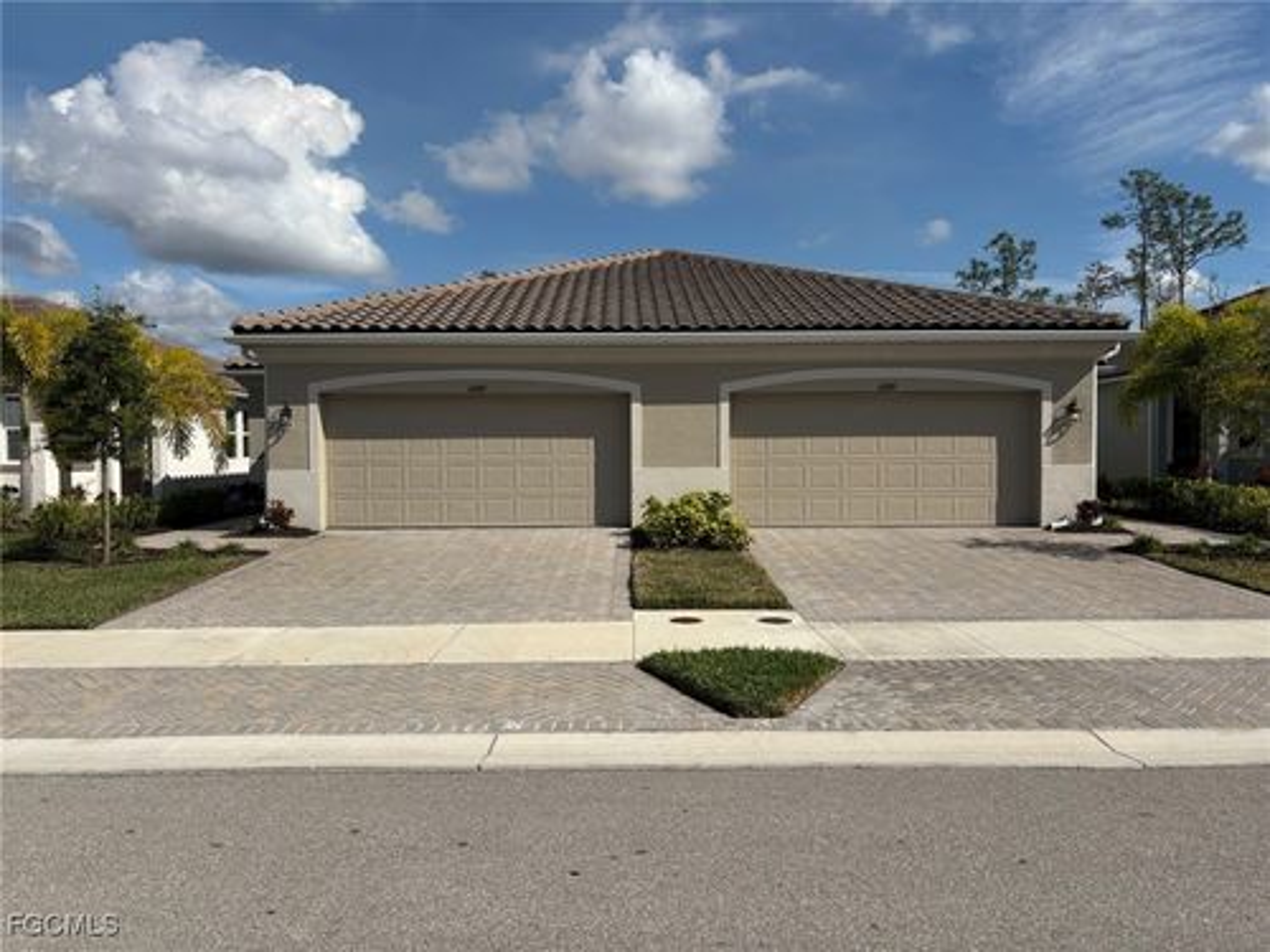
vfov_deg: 53.1
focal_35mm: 26
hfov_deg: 67.3
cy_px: 476
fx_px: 954
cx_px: 635
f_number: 1.6
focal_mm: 5.96
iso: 50
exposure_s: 1/7813
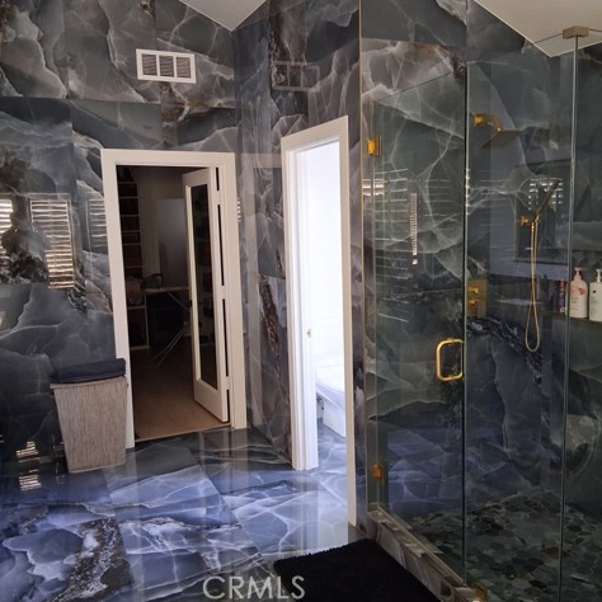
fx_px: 610
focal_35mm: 31
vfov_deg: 52.5
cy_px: 301
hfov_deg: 52.5
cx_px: 316
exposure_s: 1/30
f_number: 1.8
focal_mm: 3.98
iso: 500
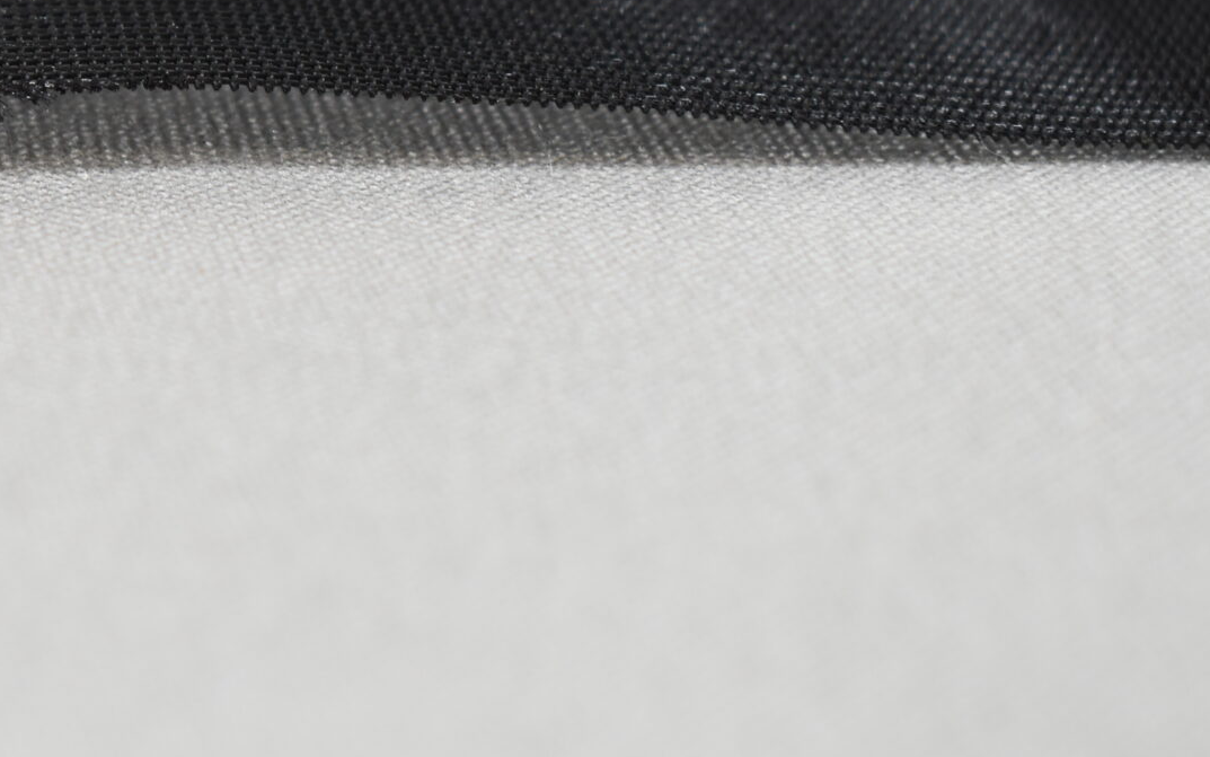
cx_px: -42
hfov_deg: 16.4
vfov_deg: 10.5
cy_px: -2
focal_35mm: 124
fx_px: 4090
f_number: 5.6
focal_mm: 34
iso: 450
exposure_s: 1/60
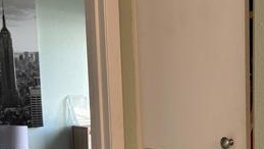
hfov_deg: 29.6
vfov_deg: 17.0
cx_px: 205
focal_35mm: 70
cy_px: 136
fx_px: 490
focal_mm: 5.96
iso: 125
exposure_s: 1/60
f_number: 1.6
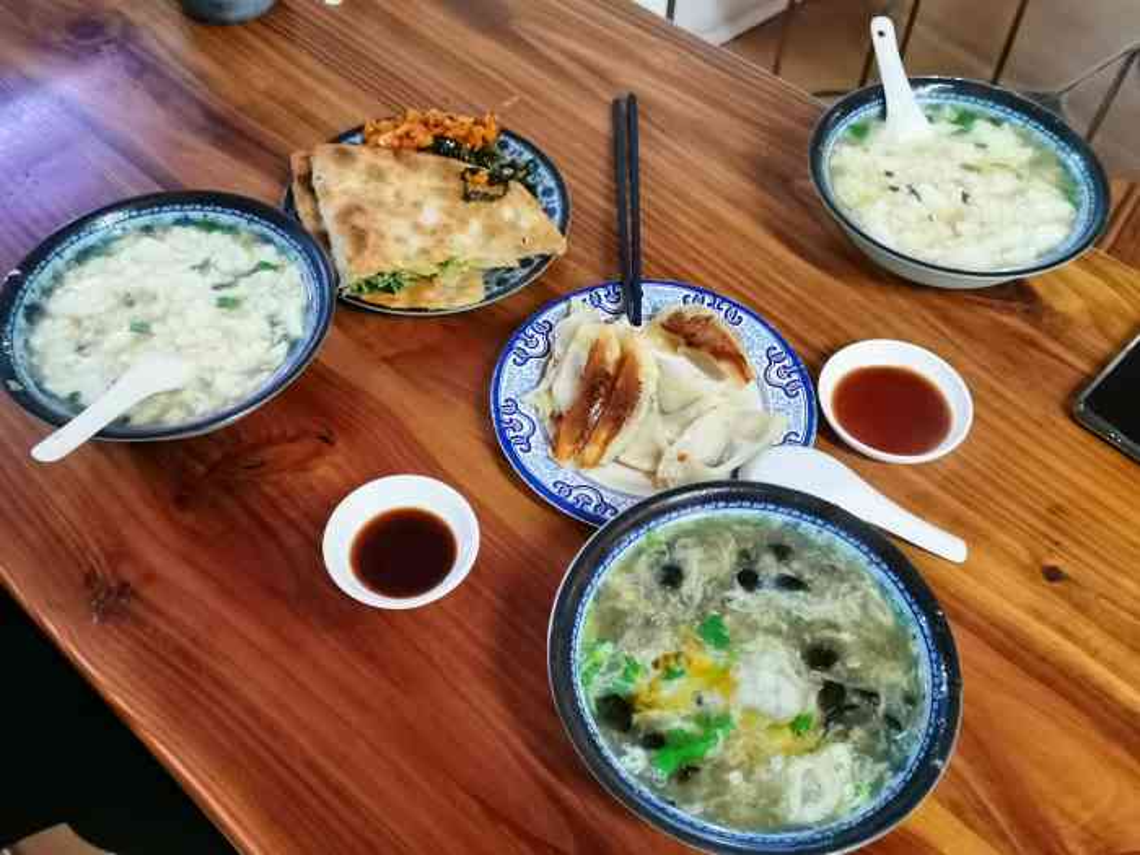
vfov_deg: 40.7
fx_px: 1153
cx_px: 570
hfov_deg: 52.6
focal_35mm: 35
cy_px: 428
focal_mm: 5.58
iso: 500
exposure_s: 1/22.5
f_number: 16
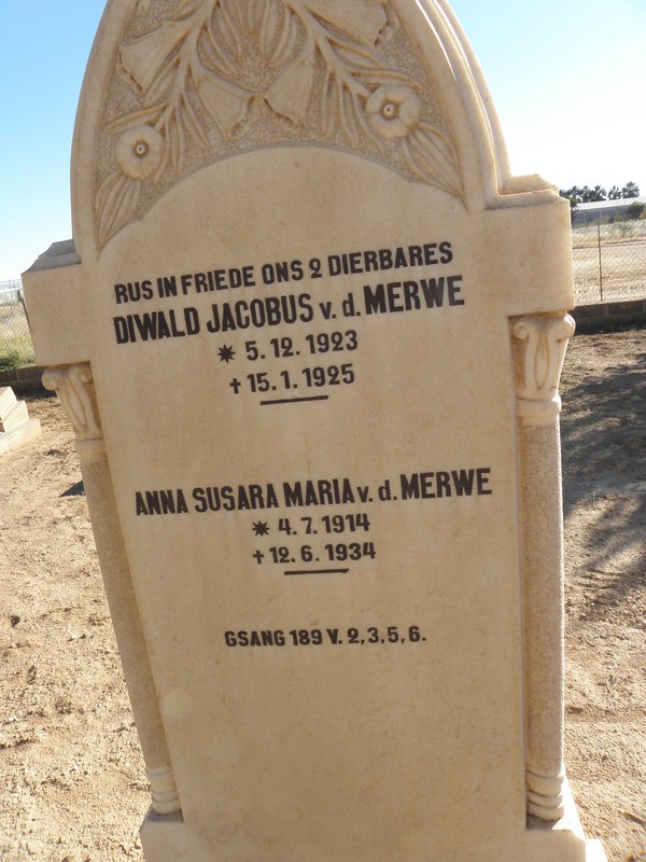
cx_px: 323
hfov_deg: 53.1
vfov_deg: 67.3
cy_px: 431
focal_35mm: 26
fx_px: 647
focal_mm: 4.6
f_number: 5.6
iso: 64
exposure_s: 1/125
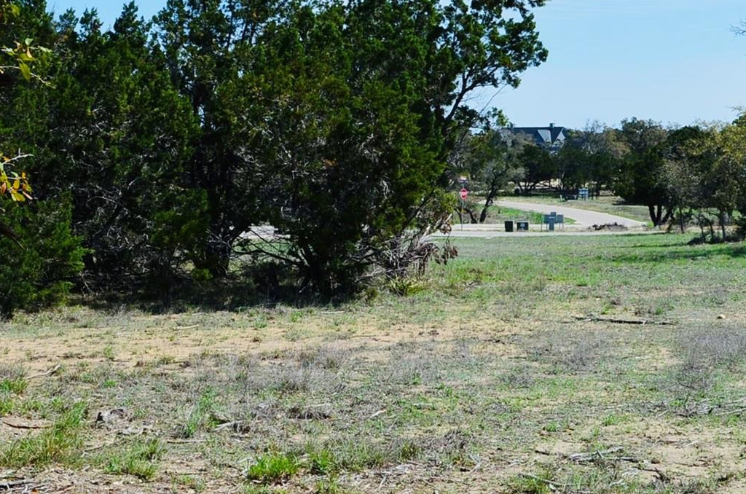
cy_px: 270
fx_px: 1489
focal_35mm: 72
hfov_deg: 28.1
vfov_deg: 18.8
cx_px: 379
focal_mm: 24
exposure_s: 1/125
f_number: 11
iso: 140
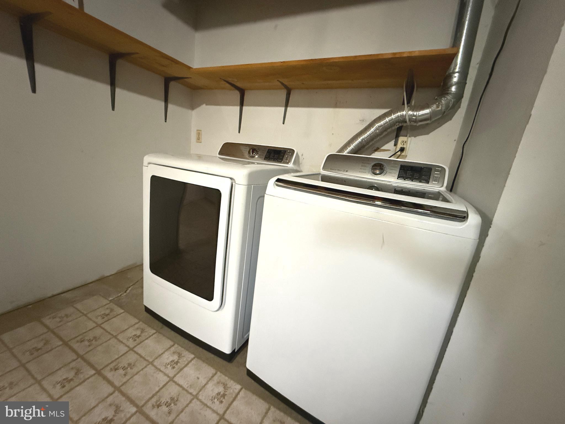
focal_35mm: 14
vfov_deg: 85.7
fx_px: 229
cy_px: 212
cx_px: 282
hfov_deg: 102.1
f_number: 2.2
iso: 1250
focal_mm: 2.22
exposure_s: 1/60
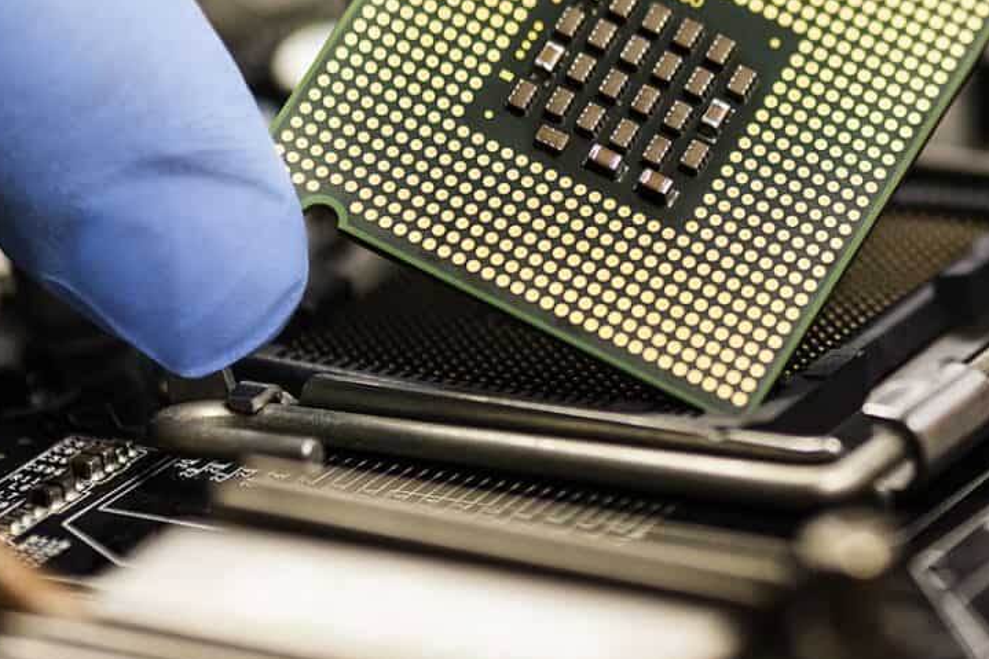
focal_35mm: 299
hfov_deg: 6.9
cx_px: 995
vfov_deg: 4.6
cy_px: 54
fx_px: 8212
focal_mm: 105
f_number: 3
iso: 100
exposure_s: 1/100
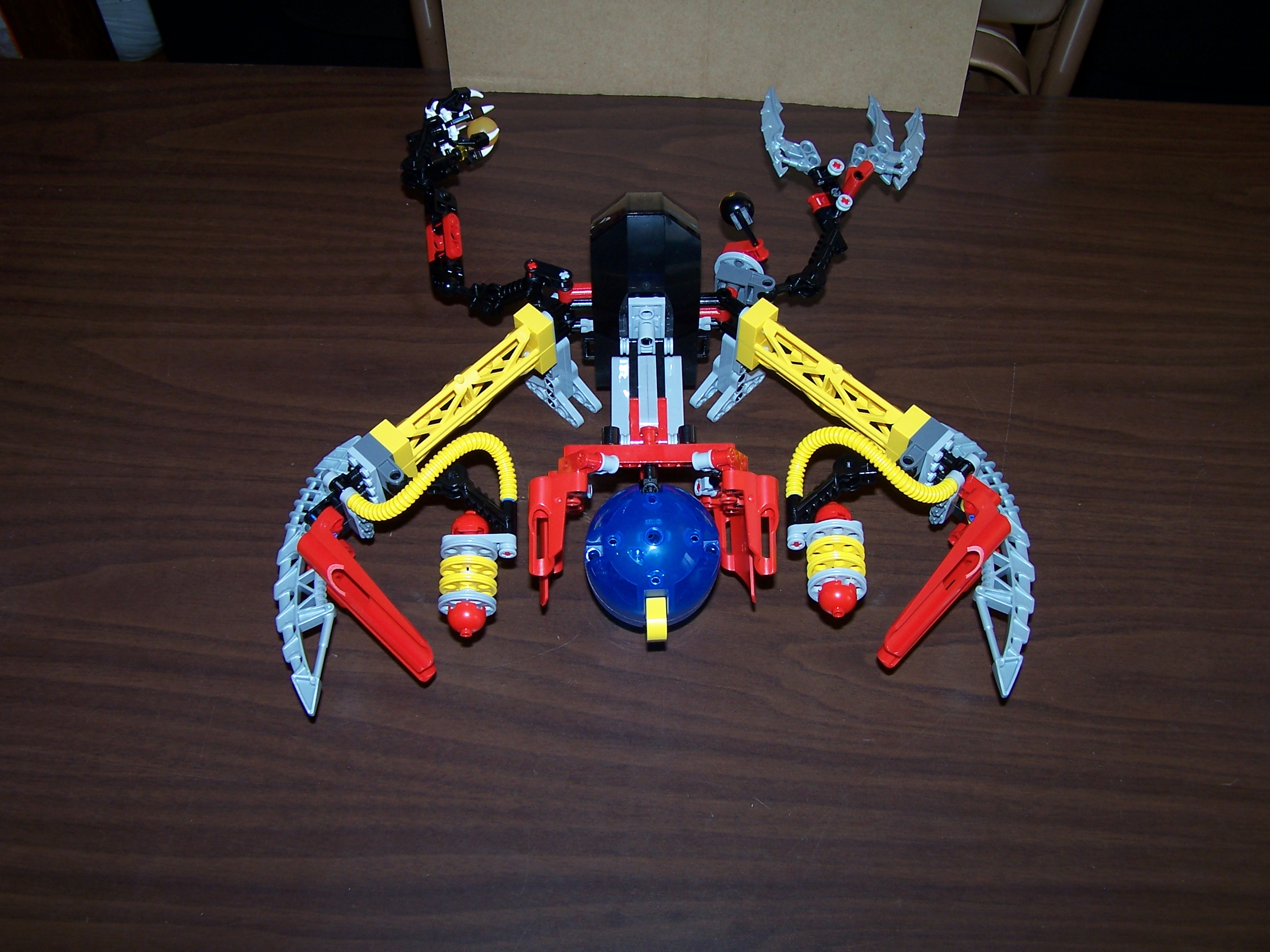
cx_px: 635
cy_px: 476
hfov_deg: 49.0
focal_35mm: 38
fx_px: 1394
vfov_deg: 37.7
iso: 80
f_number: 2.8
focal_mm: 6.3
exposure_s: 1/60
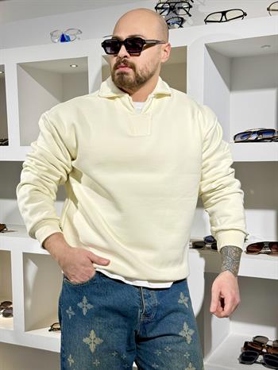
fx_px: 514
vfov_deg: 39.6
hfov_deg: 30.3
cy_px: 185
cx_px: 139
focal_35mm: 48
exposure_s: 1/197
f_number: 1.78
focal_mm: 6.76
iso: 64
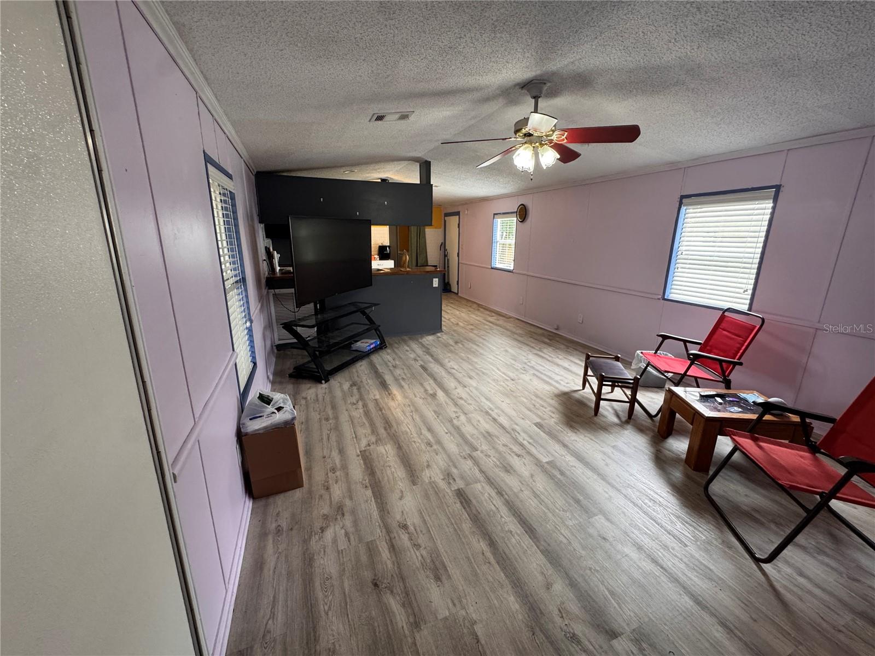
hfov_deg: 102.1
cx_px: 438
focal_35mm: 14
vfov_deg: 85.7
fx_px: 354
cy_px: 328
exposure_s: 1/120
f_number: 2.2
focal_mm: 2.22
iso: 250
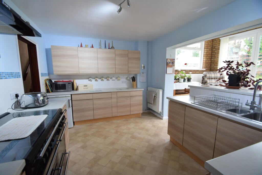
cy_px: 88
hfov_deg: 100.4
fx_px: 109
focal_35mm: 15
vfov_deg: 77.4
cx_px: 131
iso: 800
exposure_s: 1/50
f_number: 3.5
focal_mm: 10
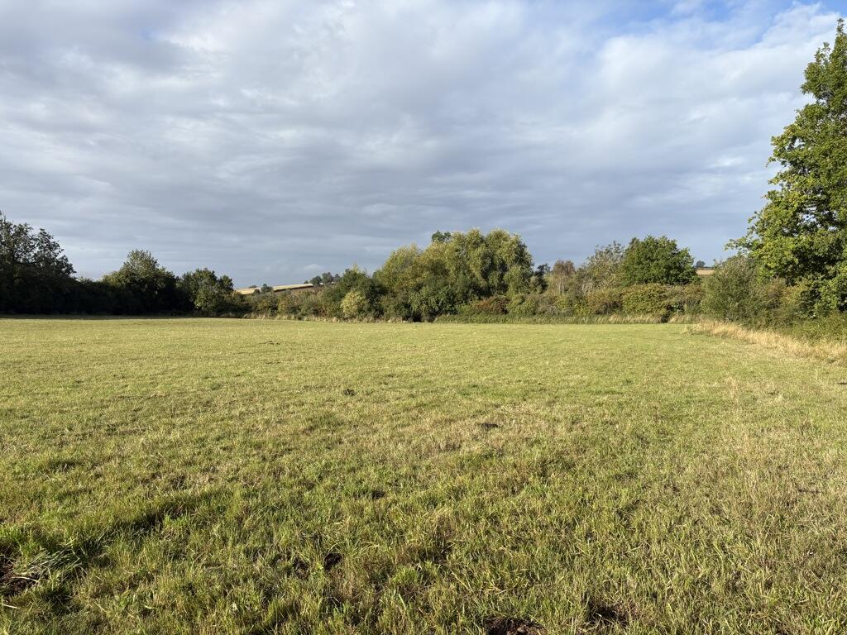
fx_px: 636
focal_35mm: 26
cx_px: 424
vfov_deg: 53.1
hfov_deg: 67.3
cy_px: 318
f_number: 1.6
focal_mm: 5.96
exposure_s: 1/2012
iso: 50
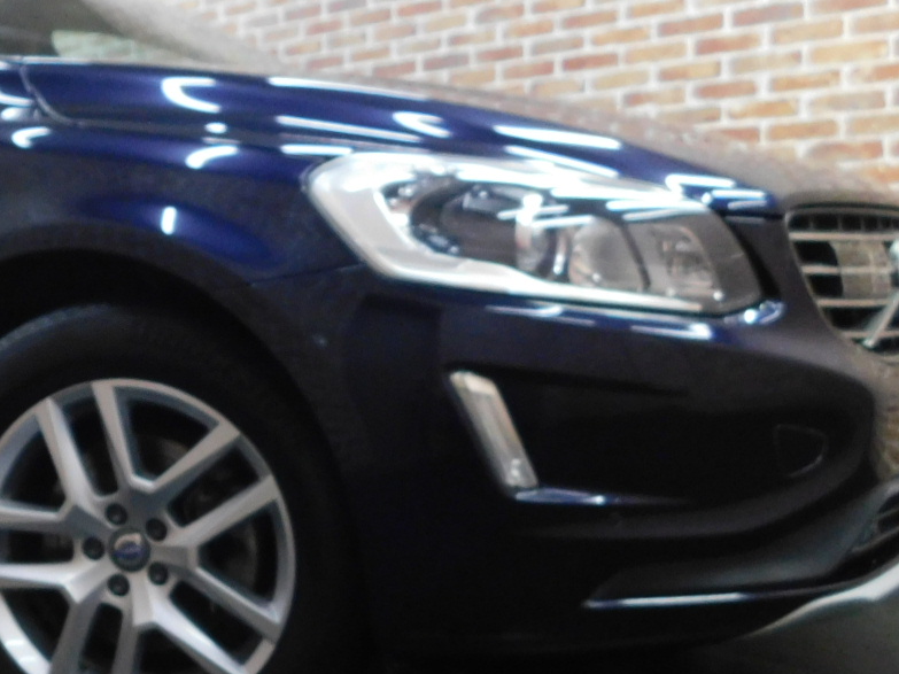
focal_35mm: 47
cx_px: 129
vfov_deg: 30.9
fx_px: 1220
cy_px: 358
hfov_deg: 38.3
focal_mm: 4
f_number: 3
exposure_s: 1/25
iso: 400
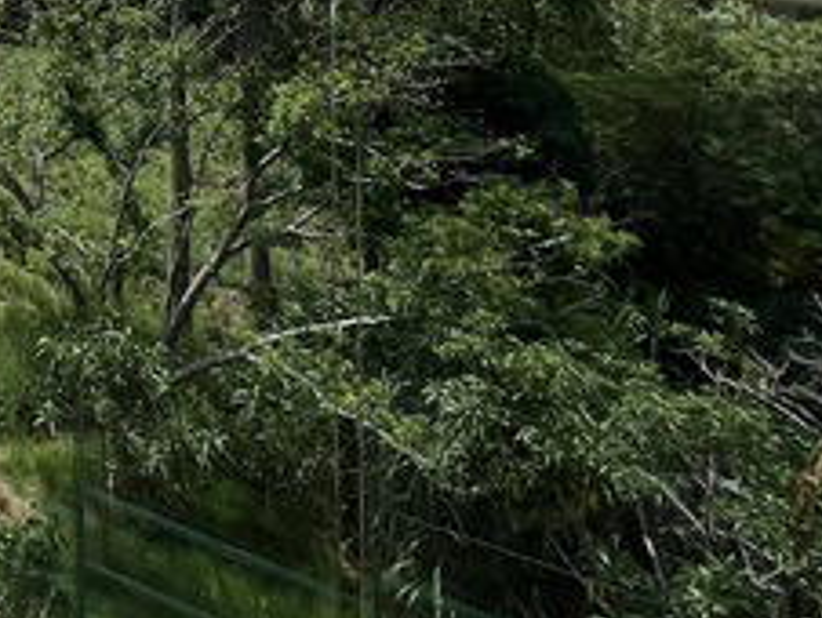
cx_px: -331
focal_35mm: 46
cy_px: -349
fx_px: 1093
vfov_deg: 23.8
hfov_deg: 29.7
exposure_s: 1/3650
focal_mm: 1.57
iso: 32
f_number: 1.8
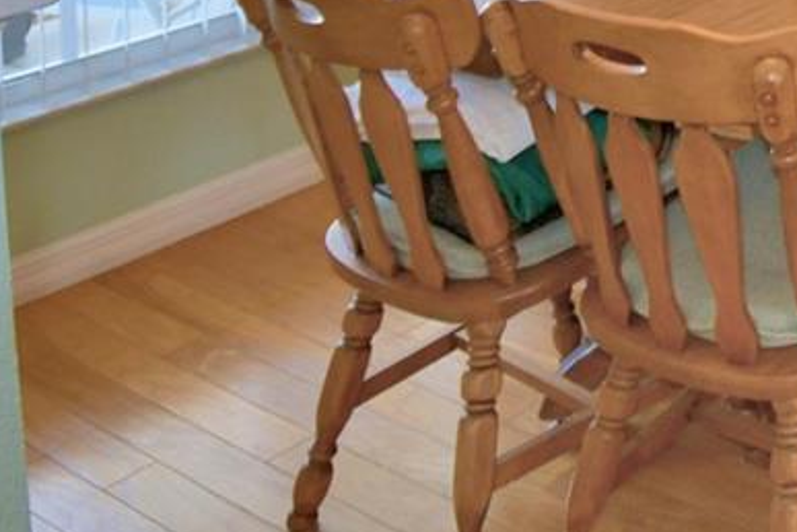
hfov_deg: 24.6
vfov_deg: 17.3
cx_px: 1215
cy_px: -466
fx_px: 1373
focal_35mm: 62
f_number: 4.5
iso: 200
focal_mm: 10
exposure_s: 1/50
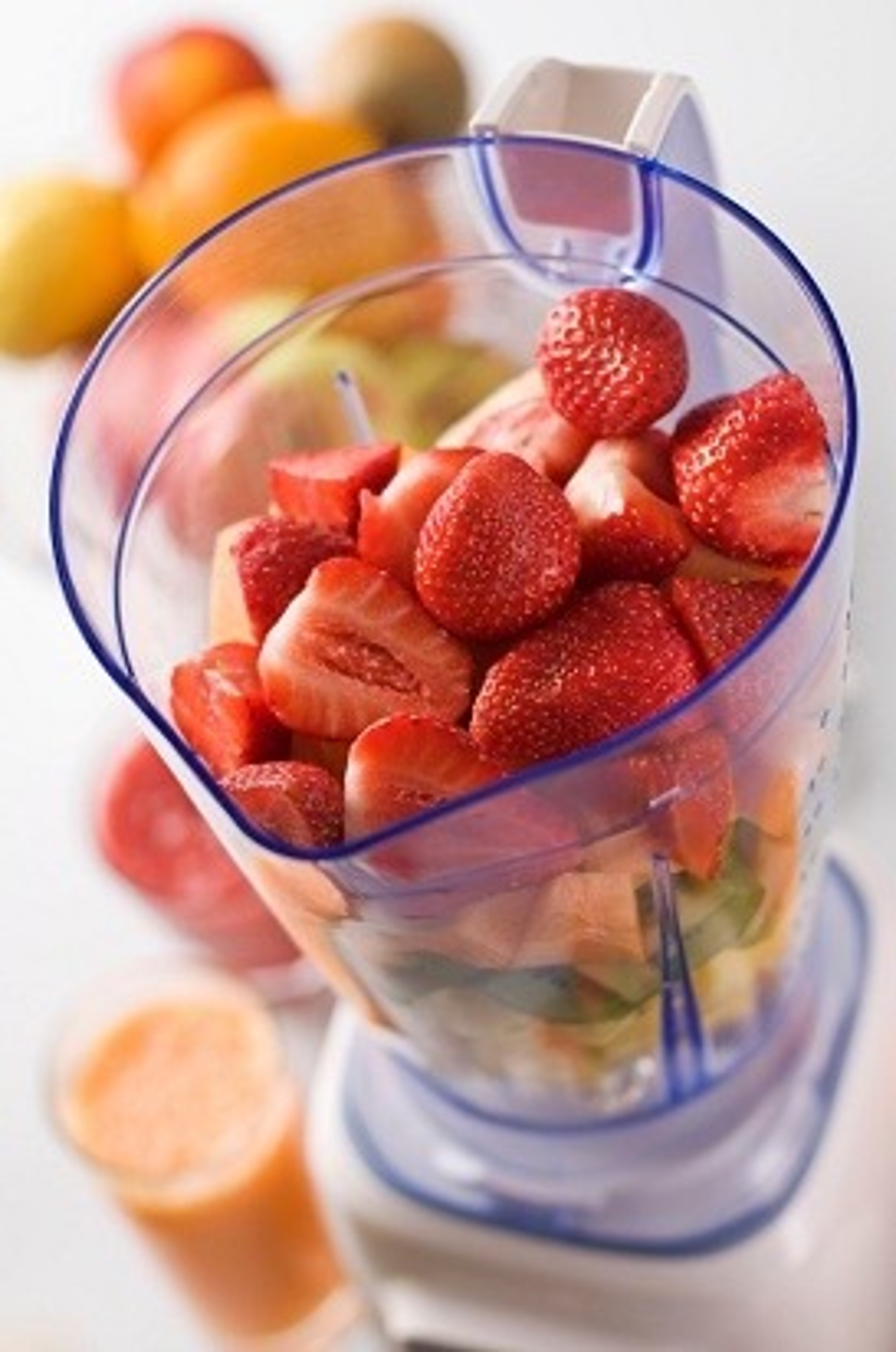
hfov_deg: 18.1
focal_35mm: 75
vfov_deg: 27.0
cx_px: 448
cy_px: 676
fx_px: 2812
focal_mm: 50
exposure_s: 1/160
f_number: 2.8
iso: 100
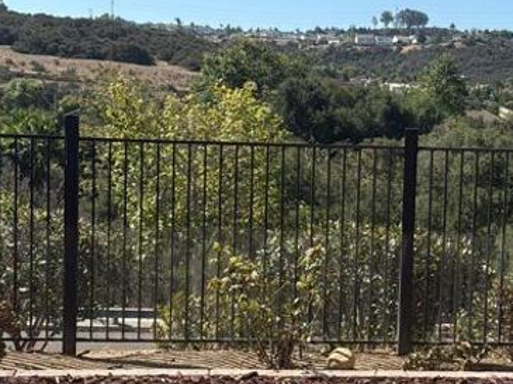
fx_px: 651
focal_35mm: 44
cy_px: 203
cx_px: 284
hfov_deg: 42.9
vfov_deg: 32.8
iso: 80
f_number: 1.78
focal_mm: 6.76
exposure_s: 1/4167
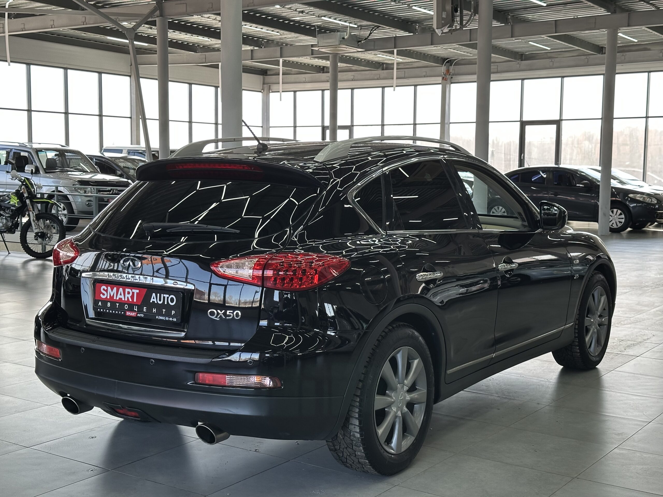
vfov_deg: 30.3
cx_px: 332
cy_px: 248
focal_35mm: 48
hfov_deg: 39.7
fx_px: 919
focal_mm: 6.86
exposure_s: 1/193
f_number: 1.78
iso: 50
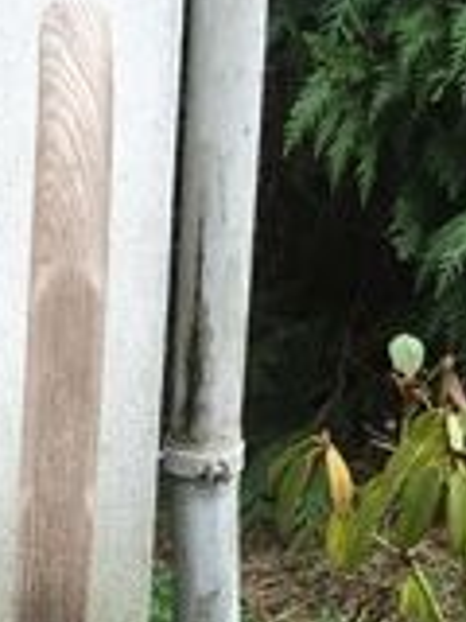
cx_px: -338
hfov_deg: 11.9
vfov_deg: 15.0
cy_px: 1088
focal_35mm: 116
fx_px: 2082
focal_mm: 4.15
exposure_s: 1/33
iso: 50
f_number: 2.2
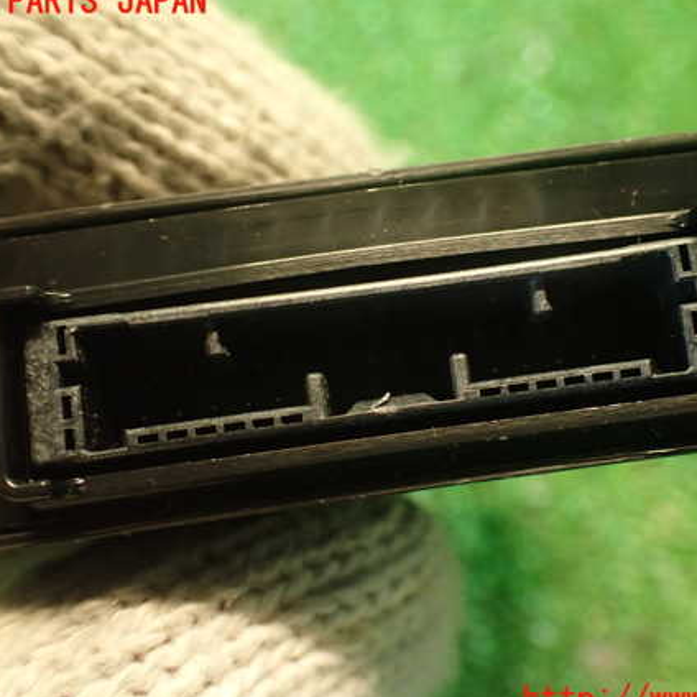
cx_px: 401
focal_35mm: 40
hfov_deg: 41.7
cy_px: 352
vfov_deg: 41.9
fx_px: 911
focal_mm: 5.79
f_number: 2.4
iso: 500
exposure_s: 1/30
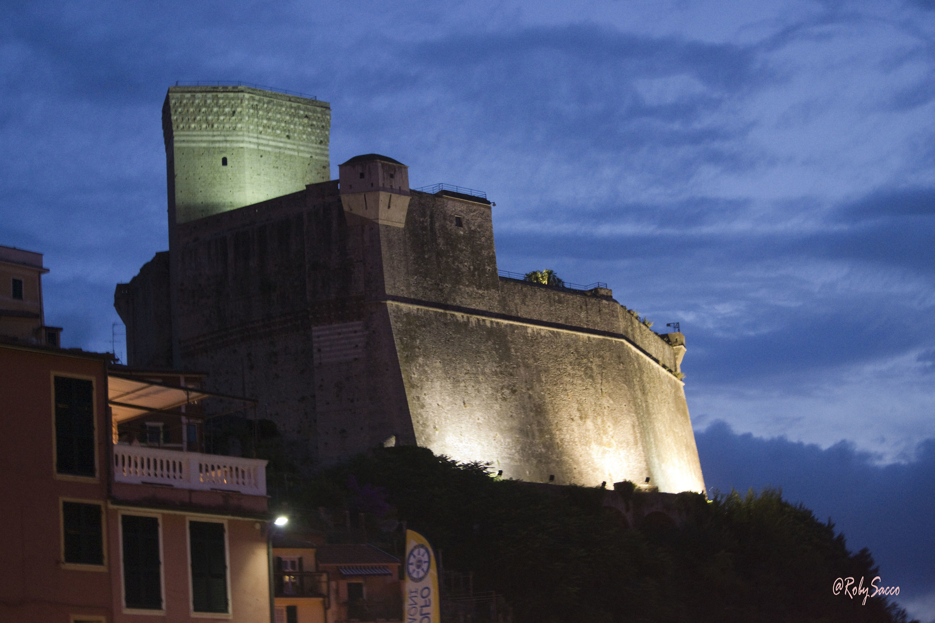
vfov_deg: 16.6
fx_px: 2143
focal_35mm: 82
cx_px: 468
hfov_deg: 24.6
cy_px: 312
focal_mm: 55
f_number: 4.5
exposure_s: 1/5
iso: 1600
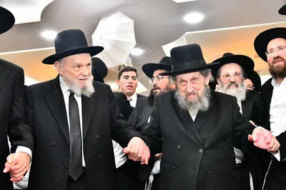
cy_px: 95
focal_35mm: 42
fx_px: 333
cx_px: 143
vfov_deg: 31.8
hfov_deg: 46.4
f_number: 5.6
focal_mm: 42
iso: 3200
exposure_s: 1/160
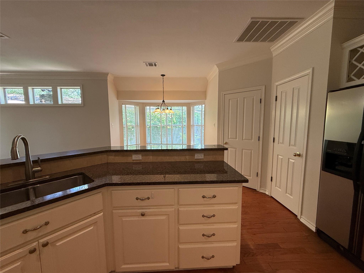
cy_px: 136
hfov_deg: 102.1
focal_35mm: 14
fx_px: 147
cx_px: 182
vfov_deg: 85.7
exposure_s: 1/120
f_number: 2.2
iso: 200
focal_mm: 2.22
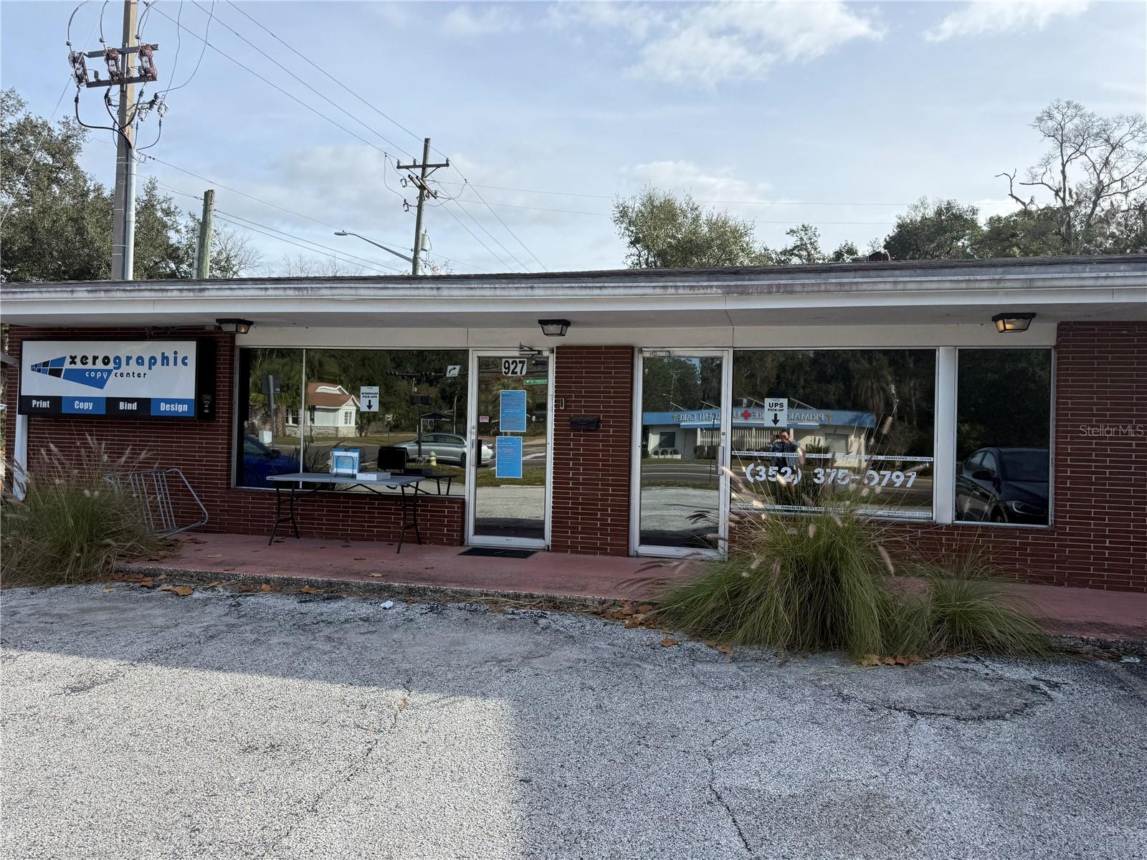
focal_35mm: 24
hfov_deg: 71.6
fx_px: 795
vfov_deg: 56.8
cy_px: 430
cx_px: 574
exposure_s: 1/3425
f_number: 1.78
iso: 80
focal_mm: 6.76
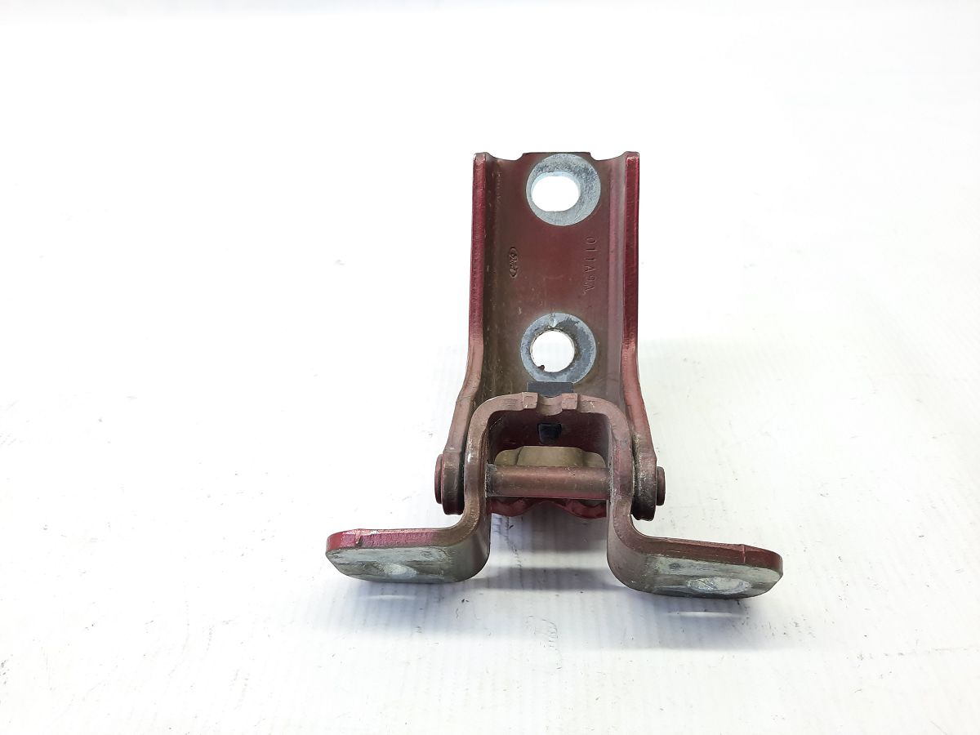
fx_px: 708
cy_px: 368
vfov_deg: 54.9
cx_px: 490
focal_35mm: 25
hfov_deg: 69.4
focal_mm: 4.6
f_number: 2
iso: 100
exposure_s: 1/50
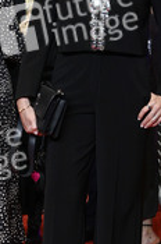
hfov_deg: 11.5
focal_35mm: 119
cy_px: 92
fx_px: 801
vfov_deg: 17.2
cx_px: 107
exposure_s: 1/200
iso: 5000
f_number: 5.6
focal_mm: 52
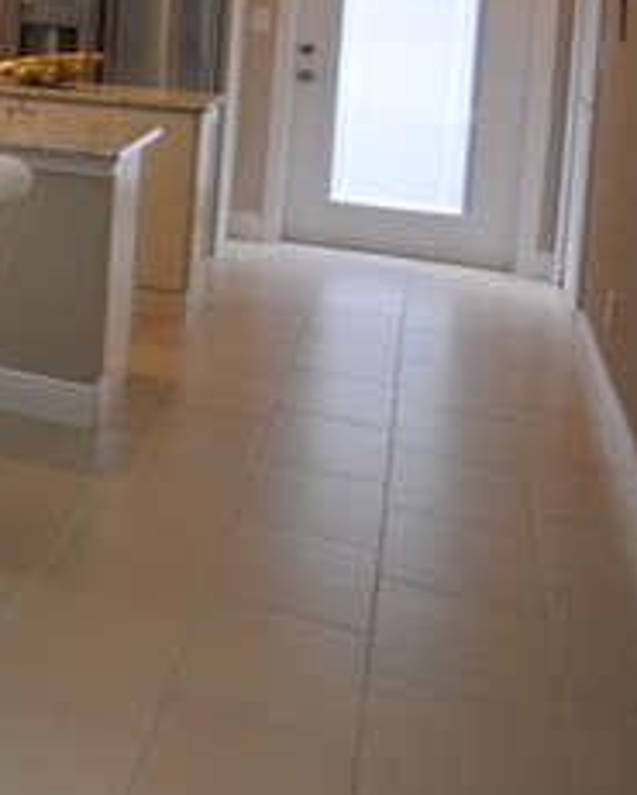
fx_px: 1295
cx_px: -904
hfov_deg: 15.0
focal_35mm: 55
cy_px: -55
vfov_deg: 30.9
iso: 200
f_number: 3.5
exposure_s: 1/40
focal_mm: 10
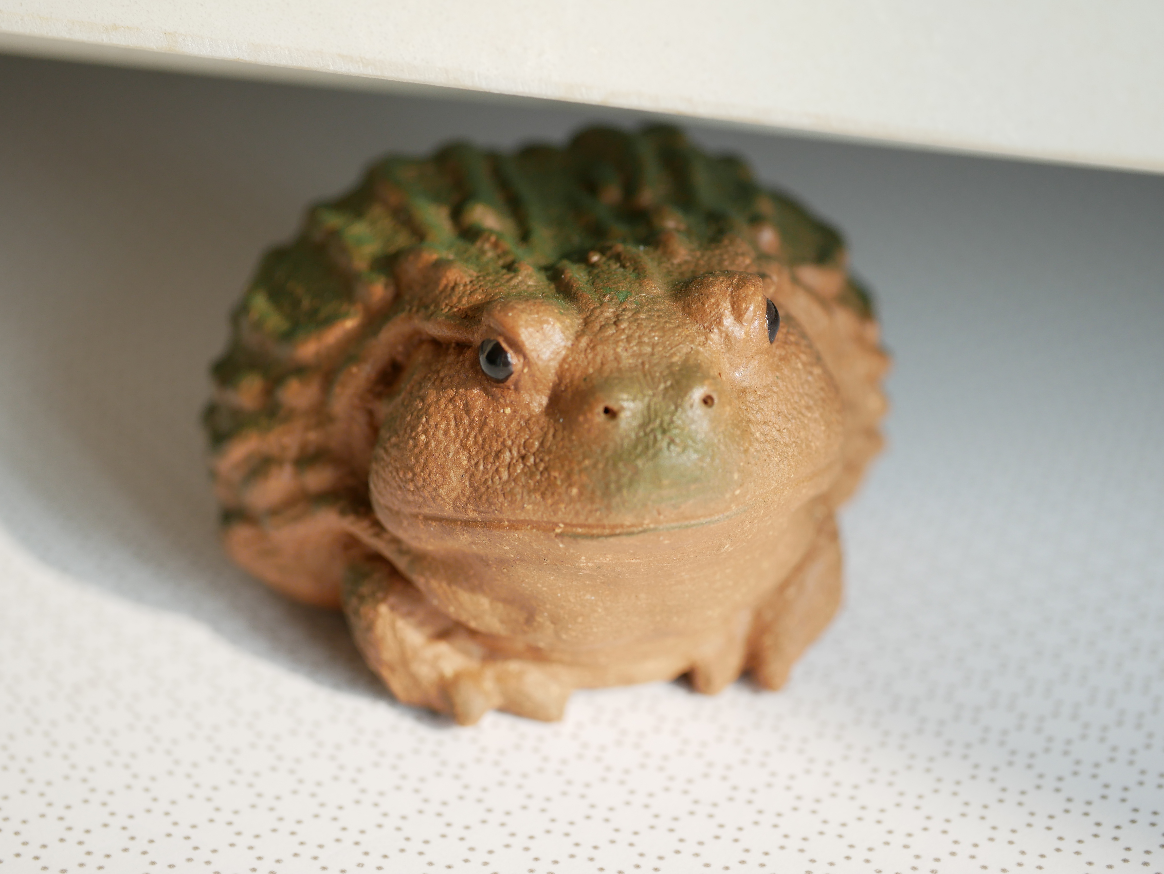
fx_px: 3028
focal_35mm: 90
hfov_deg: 21.8
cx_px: 582
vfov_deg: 16.4
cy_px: 437
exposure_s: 1/250
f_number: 3.5
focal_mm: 45
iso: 200
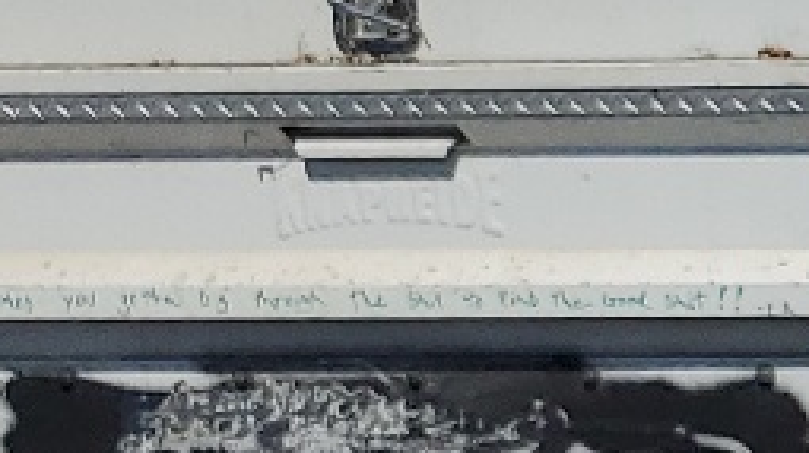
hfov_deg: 9.5
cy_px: 374
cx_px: 2424
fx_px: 3816
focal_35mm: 178
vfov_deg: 6.8
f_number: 1.5
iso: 50
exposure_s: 1/10000
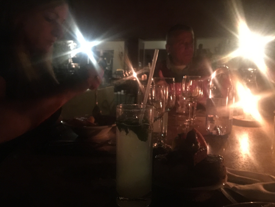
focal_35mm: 30
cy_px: 104
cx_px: 134
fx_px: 238
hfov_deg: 60.0
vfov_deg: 46.8
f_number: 2.2
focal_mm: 4.15
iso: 400
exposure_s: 1/4
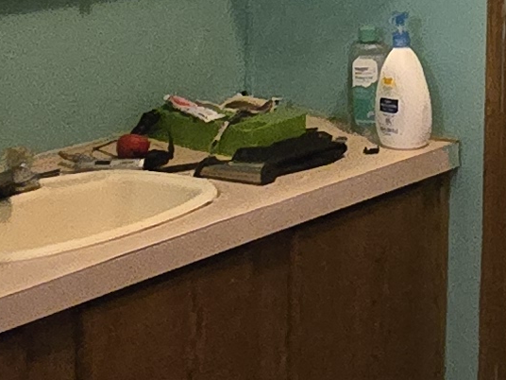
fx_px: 1418
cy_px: -146
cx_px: 788
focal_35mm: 97
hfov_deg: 17.8
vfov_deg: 14.5
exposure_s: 1/60
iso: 1250
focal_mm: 2.2
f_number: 2.2
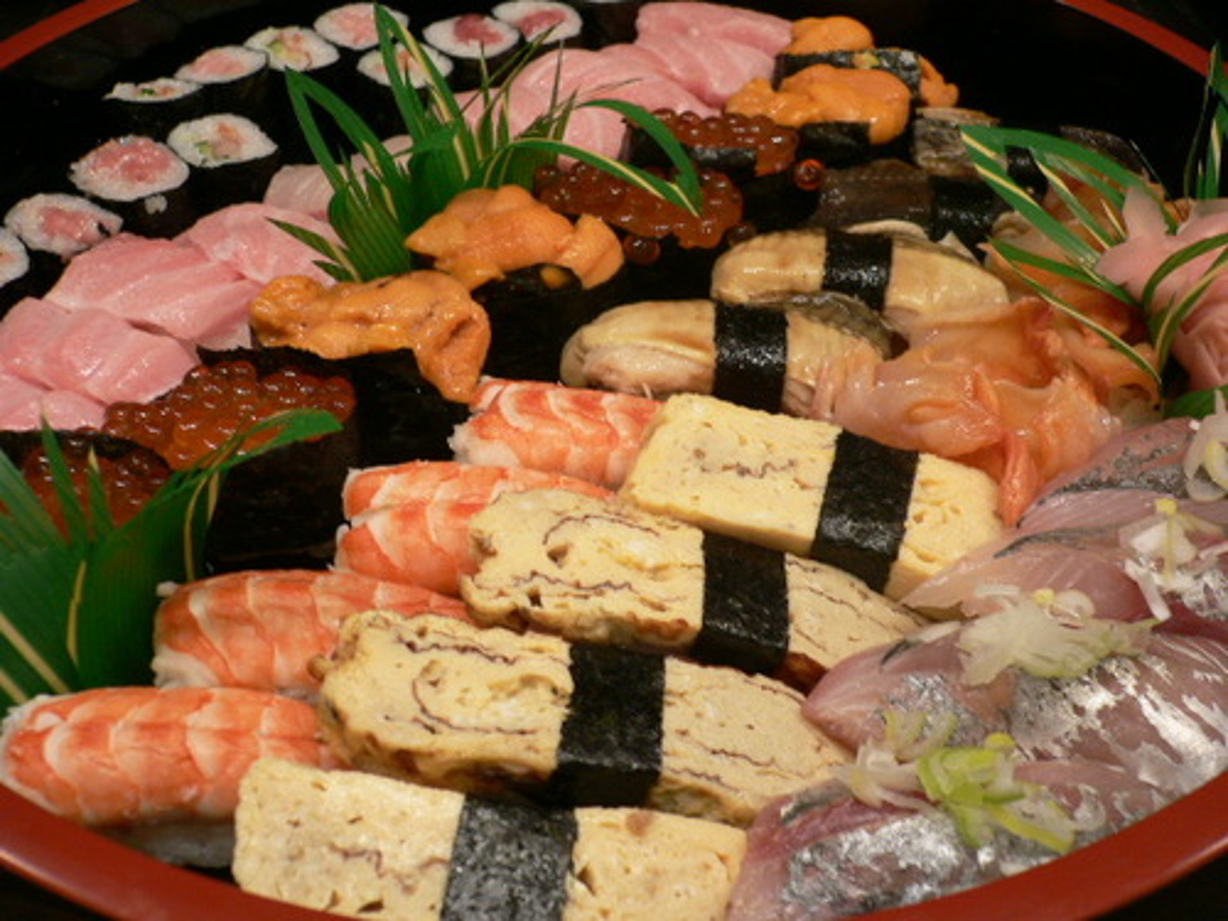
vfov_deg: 40.7
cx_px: 614
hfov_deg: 52.6
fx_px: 1242
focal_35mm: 35
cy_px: 460
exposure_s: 1/10
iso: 100
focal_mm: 5.8
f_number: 2.8
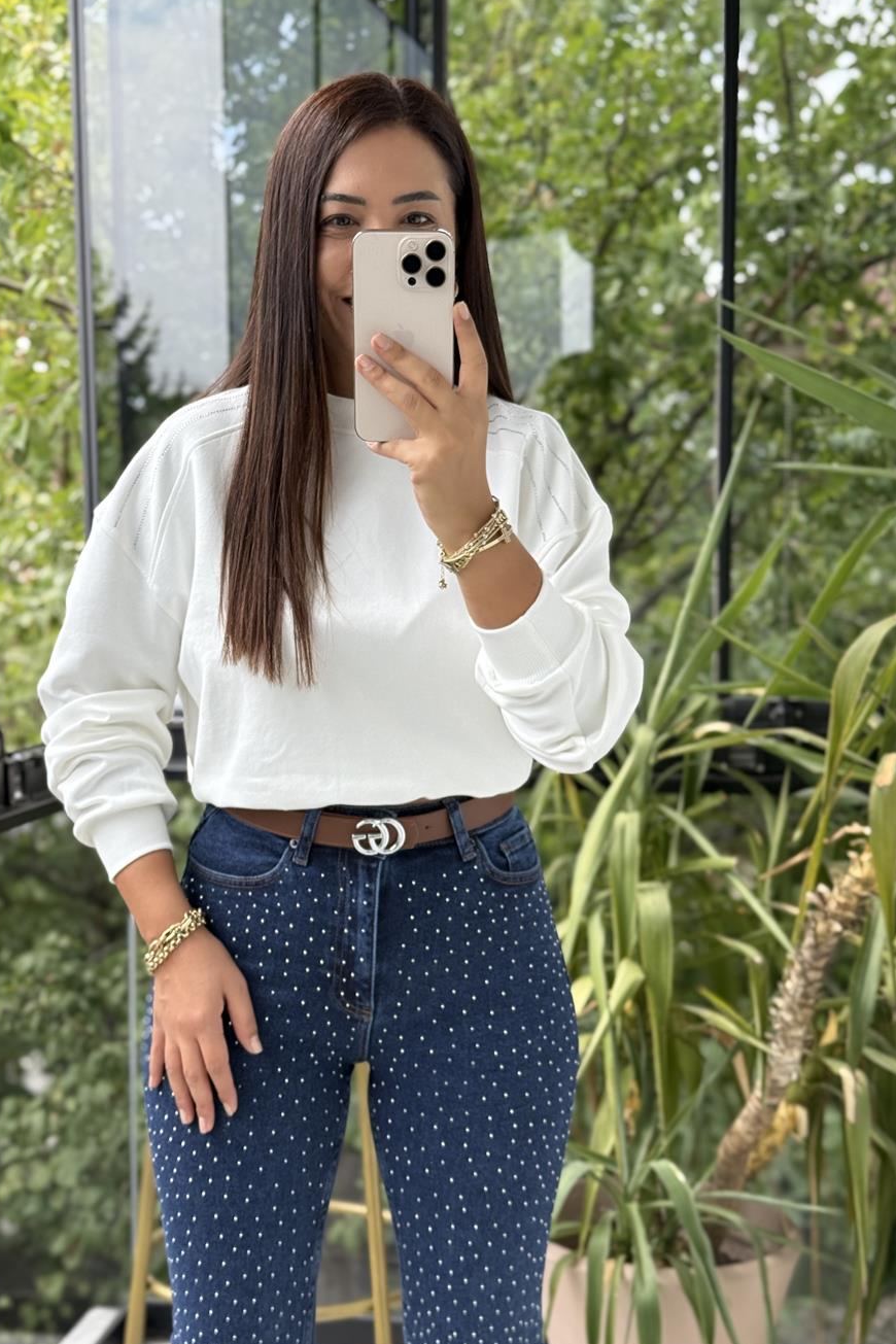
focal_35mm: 51
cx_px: 391
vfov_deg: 38.9
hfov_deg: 26.5
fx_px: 1904
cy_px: 678
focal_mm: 6.76
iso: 64
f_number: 1.78
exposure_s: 1/409
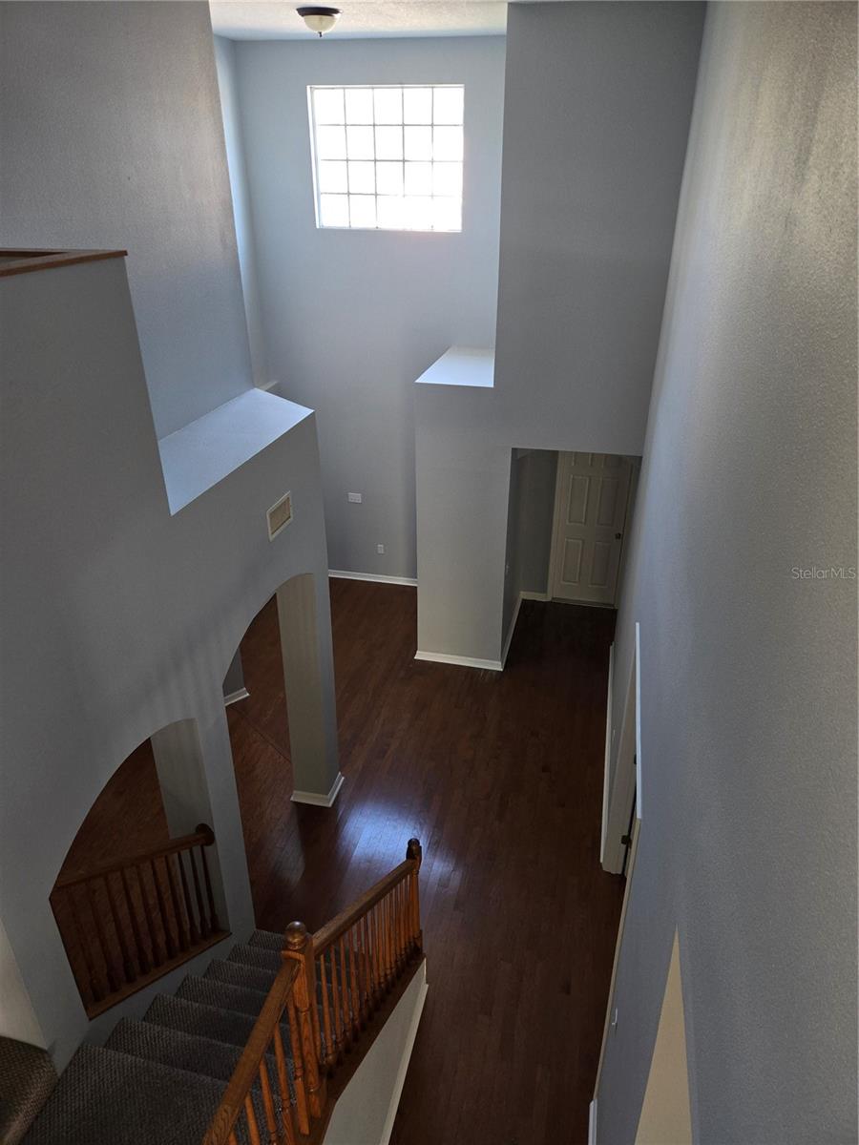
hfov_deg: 58.9
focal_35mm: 23
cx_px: 430
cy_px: 572
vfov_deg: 73.9
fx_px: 761
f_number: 1.8
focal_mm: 5.4
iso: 100
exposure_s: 1/40
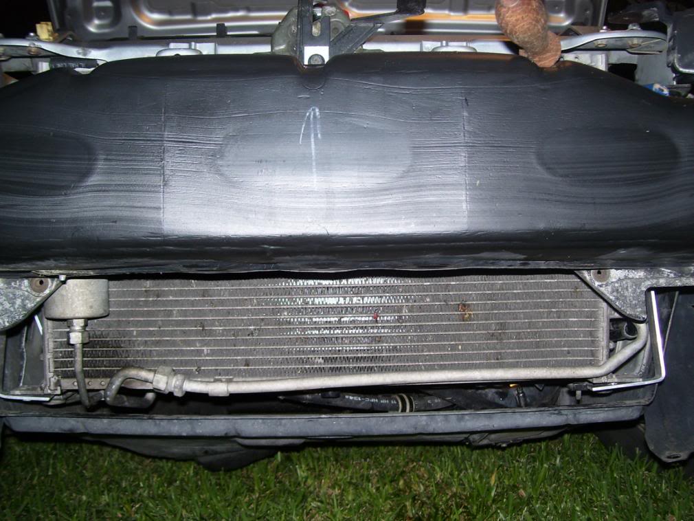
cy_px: 260
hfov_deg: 51.3
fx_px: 722
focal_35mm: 36
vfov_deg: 39.7
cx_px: 347
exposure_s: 1/60
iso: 80
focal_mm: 6
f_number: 2.7
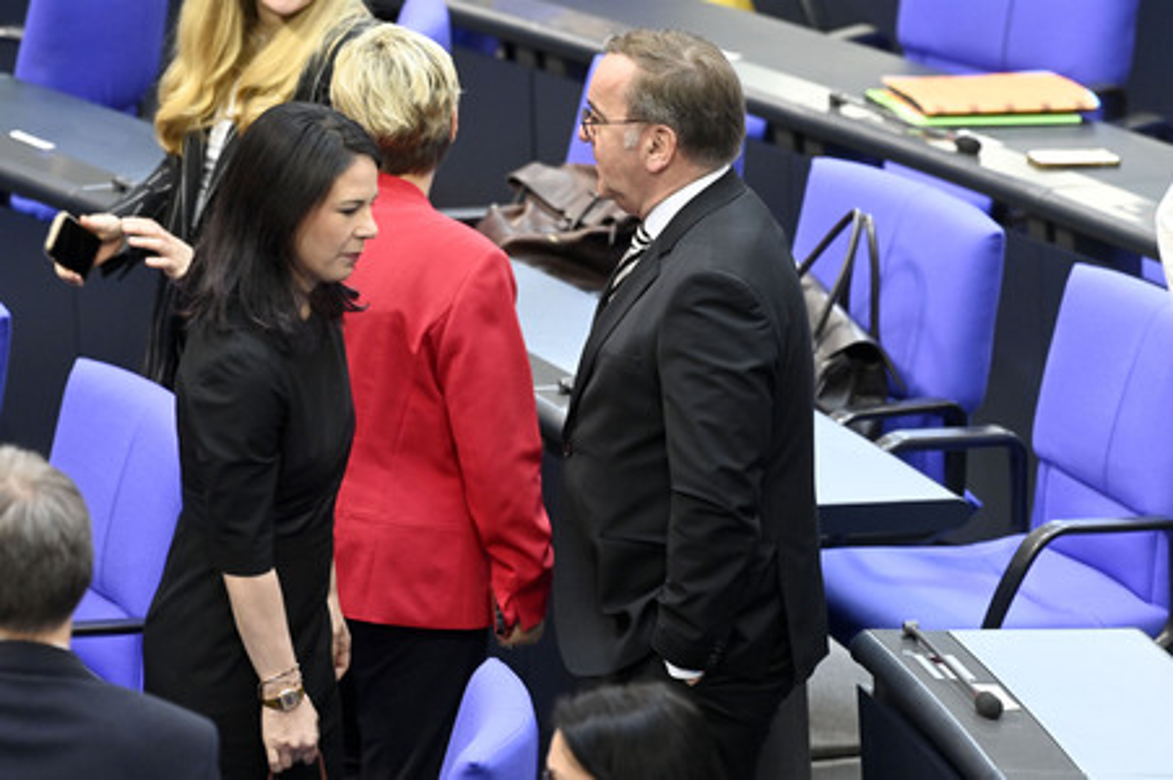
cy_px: 390
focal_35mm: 330
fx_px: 10744
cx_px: 586
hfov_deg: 6.2
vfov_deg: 4.2
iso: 10000
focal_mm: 330
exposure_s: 1/250
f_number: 5.6
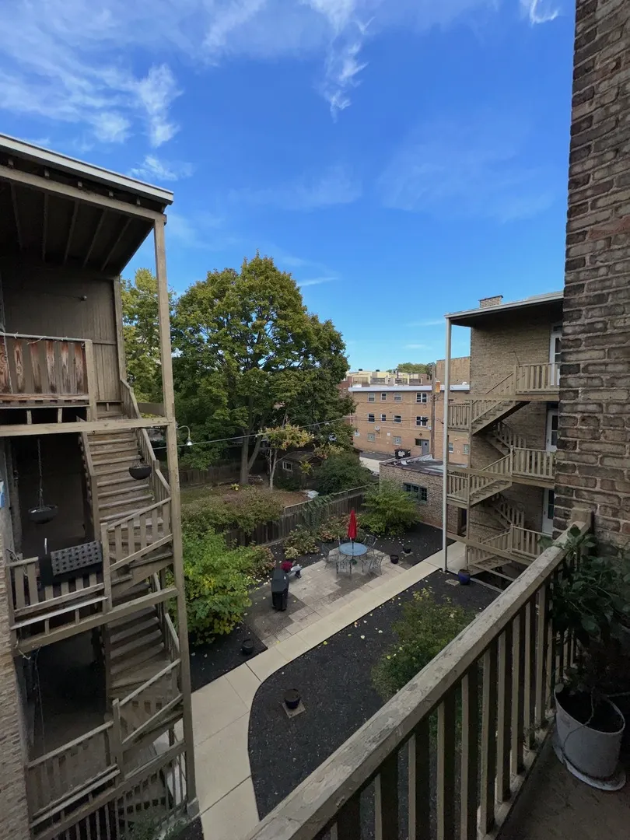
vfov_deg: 102.1
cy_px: 420
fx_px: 340
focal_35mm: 14
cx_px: 315
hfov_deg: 85.7
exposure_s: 1/2083
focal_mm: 2.22
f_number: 2.2
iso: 32
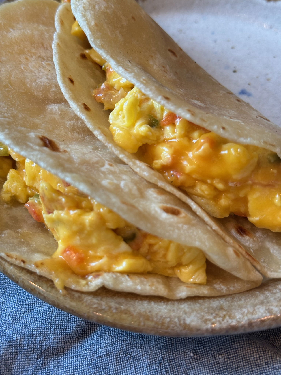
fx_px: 520
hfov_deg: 30.3
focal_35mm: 48
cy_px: 188
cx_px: 140
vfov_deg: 39.7
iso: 64
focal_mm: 6.76
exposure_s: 1/60
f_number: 1.78
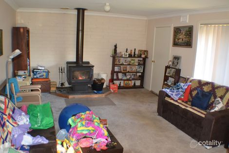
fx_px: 229
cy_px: 76
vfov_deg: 36.8
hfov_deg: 53.1
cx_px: 114
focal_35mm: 36
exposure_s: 1/60
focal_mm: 24
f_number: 4
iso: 2500
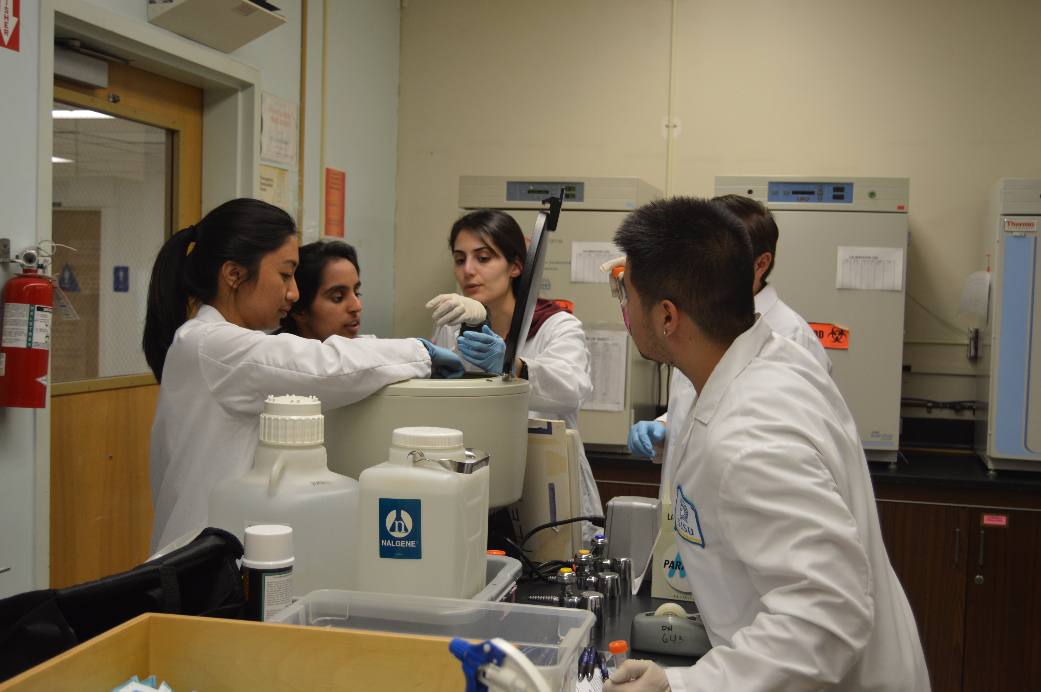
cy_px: 346
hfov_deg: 46.4
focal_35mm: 42
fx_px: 1213
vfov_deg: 31.8
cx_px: 520
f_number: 4.5
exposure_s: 1/80
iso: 400
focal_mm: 28
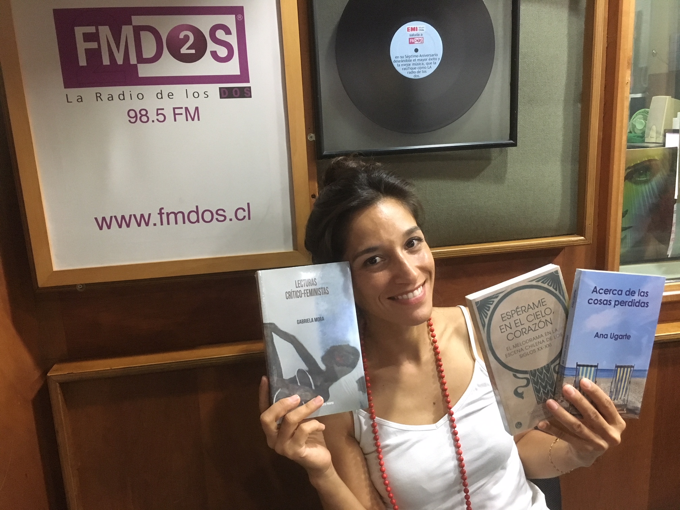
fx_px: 570
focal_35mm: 29
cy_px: 255
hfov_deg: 61.7
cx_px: 340
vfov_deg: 48.2
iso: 320
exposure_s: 1/17
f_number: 2.2
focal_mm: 4.15
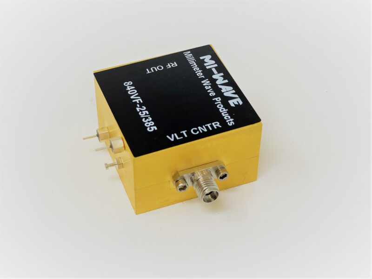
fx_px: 559
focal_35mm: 52
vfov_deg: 28.0
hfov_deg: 36.8
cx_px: 186
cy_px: 140
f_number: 2
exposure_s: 1/122
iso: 25
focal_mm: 6
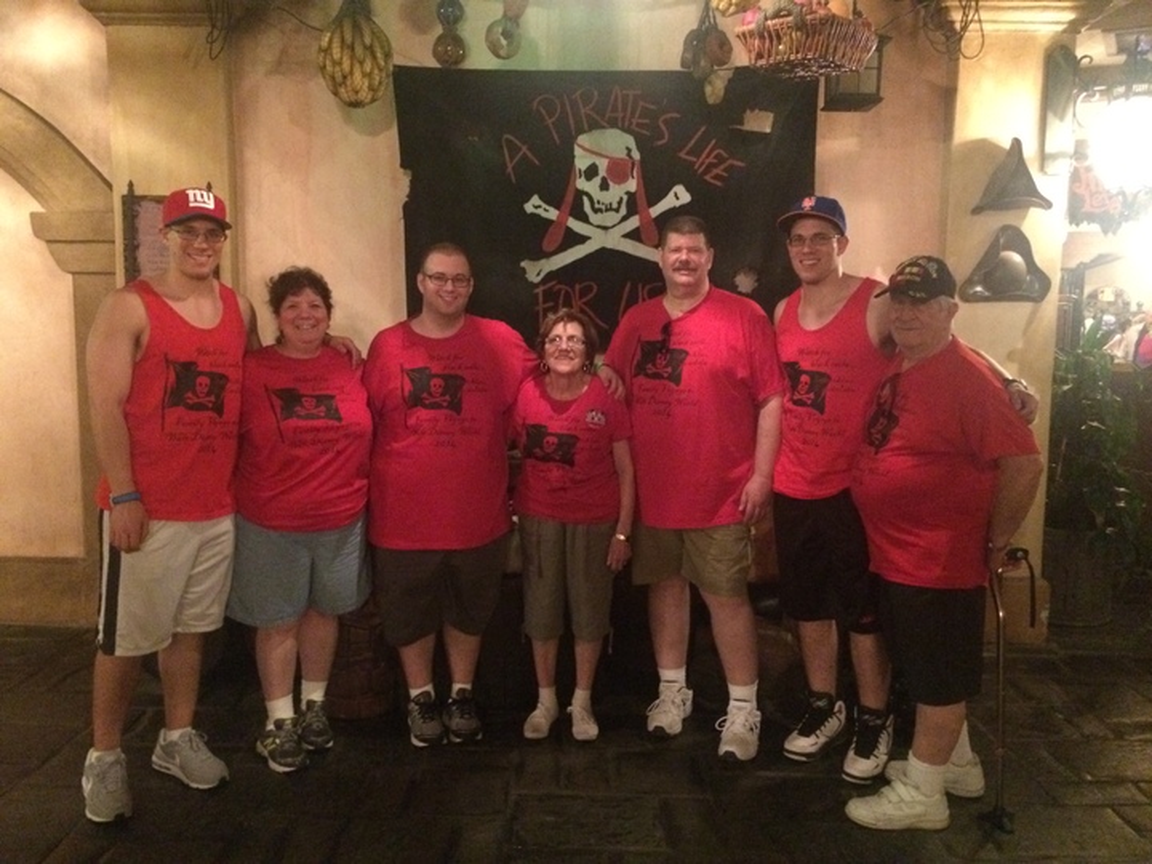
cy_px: 432
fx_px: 998
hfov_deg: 60.0
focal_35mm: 30
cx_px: 576
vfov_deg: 46.8
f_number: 2.2
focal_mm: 4.12
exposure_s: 1/15
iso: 2000
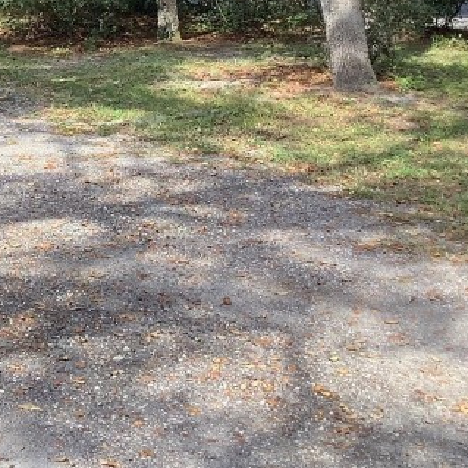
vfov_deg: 19.3
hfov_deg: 18.6
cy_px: 28
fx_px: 1346
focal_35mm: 88
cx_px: -98
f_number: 2.4
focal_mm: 3.3
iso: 25
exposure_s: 1/108
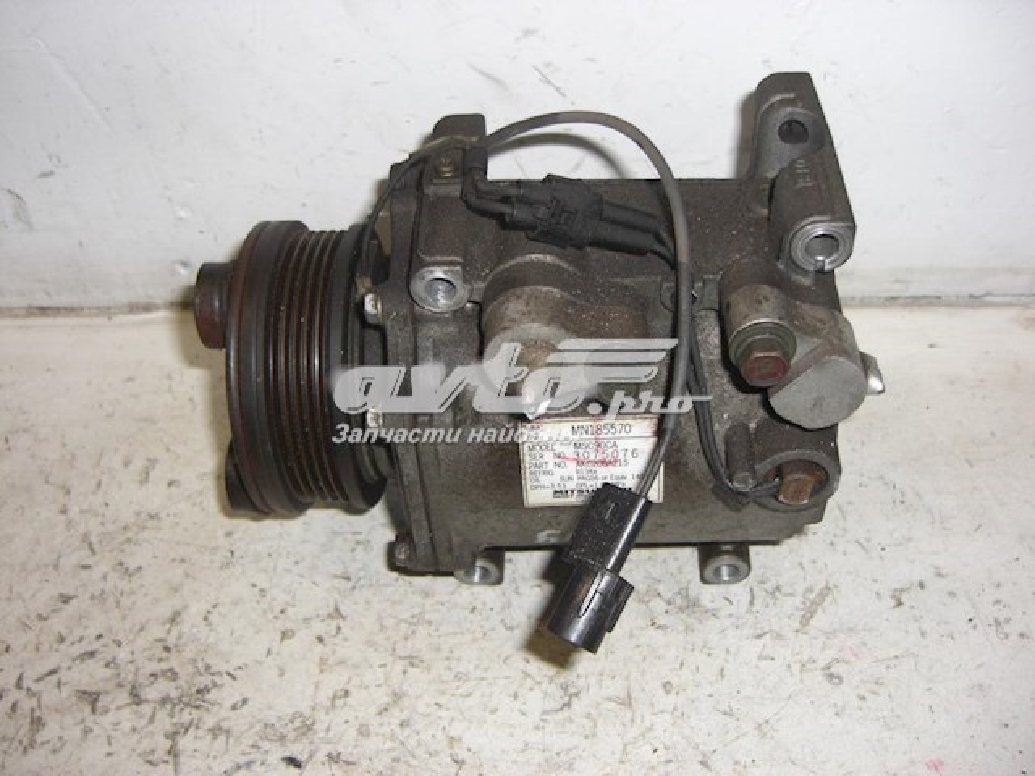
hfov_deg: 49.0
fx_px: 1136
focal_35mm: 38
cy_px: 388
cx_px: 518
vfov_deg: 37.7
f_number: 2.8
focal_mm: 7.9
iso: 80
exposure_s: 1/60
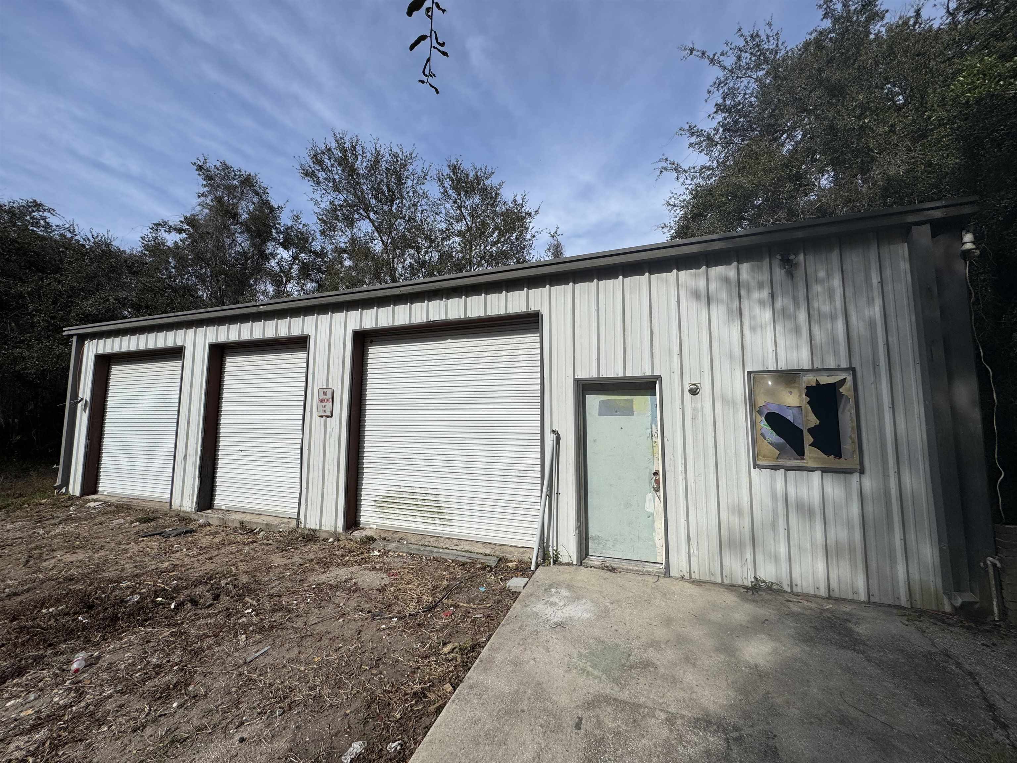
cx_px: 508
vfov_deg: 85.7
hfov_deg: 102.1
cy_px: 382
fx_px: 411
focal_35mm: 14
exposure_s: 1/3717
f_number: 2.2
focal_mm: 2.22
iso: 50
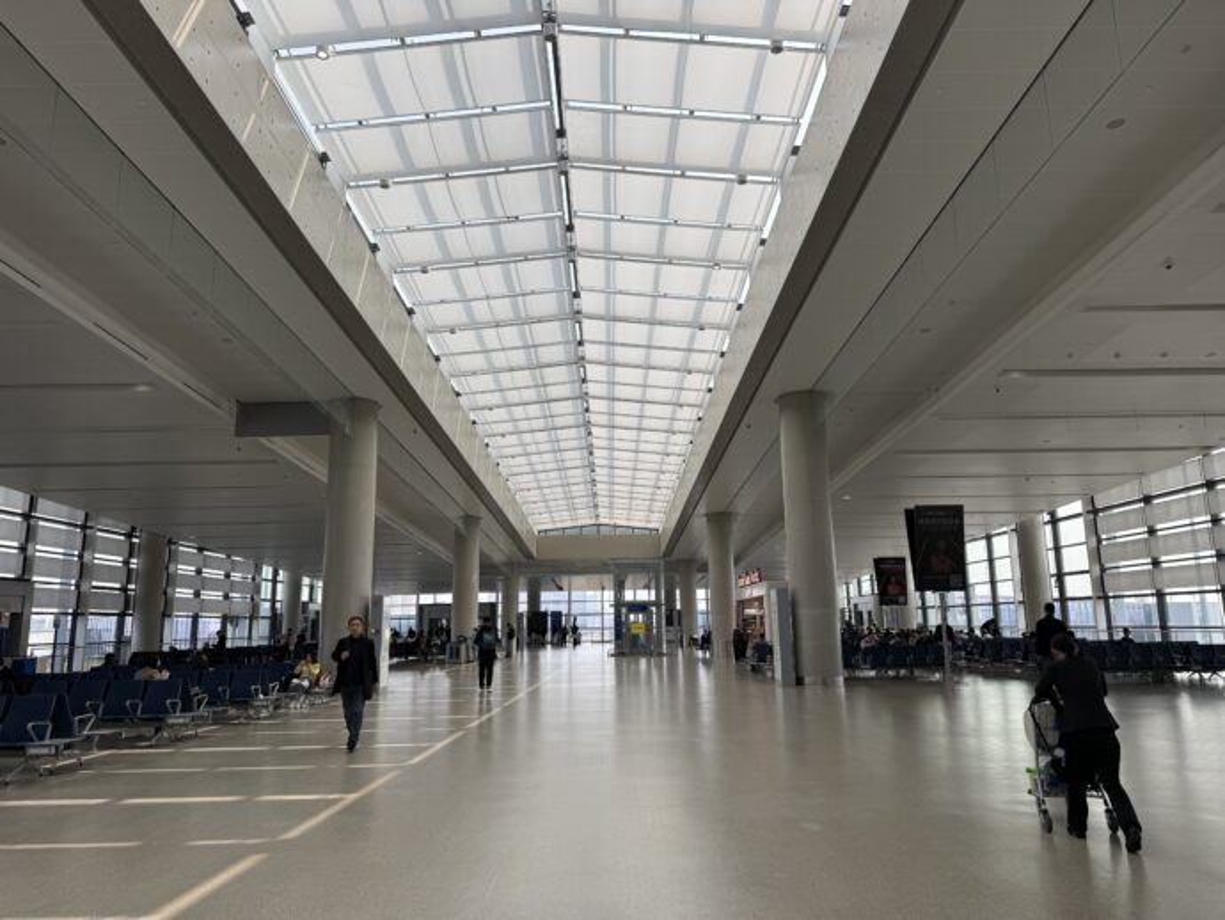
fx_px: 850
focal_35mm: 24
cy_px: 460
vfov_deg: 56.8
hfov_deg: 71.6
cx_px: 612
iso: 80
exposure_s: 1/1437
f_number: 1.78
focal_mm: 6.76
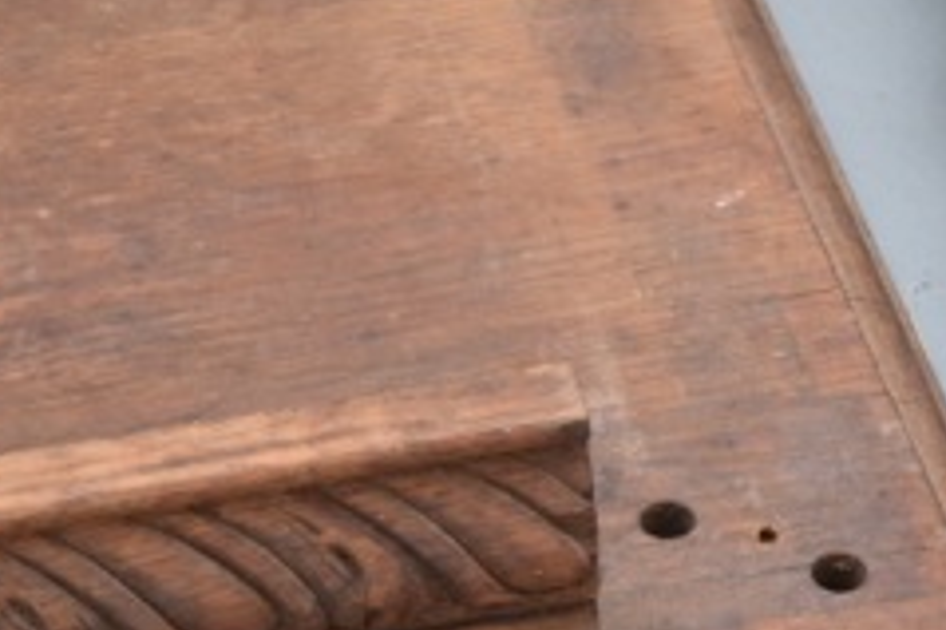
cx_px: 891
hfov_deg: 9.3
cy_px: 557
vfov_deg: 6.2
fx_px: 5812
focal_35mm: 221
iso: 800
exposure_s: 1/125
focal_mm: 55
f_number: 5.6
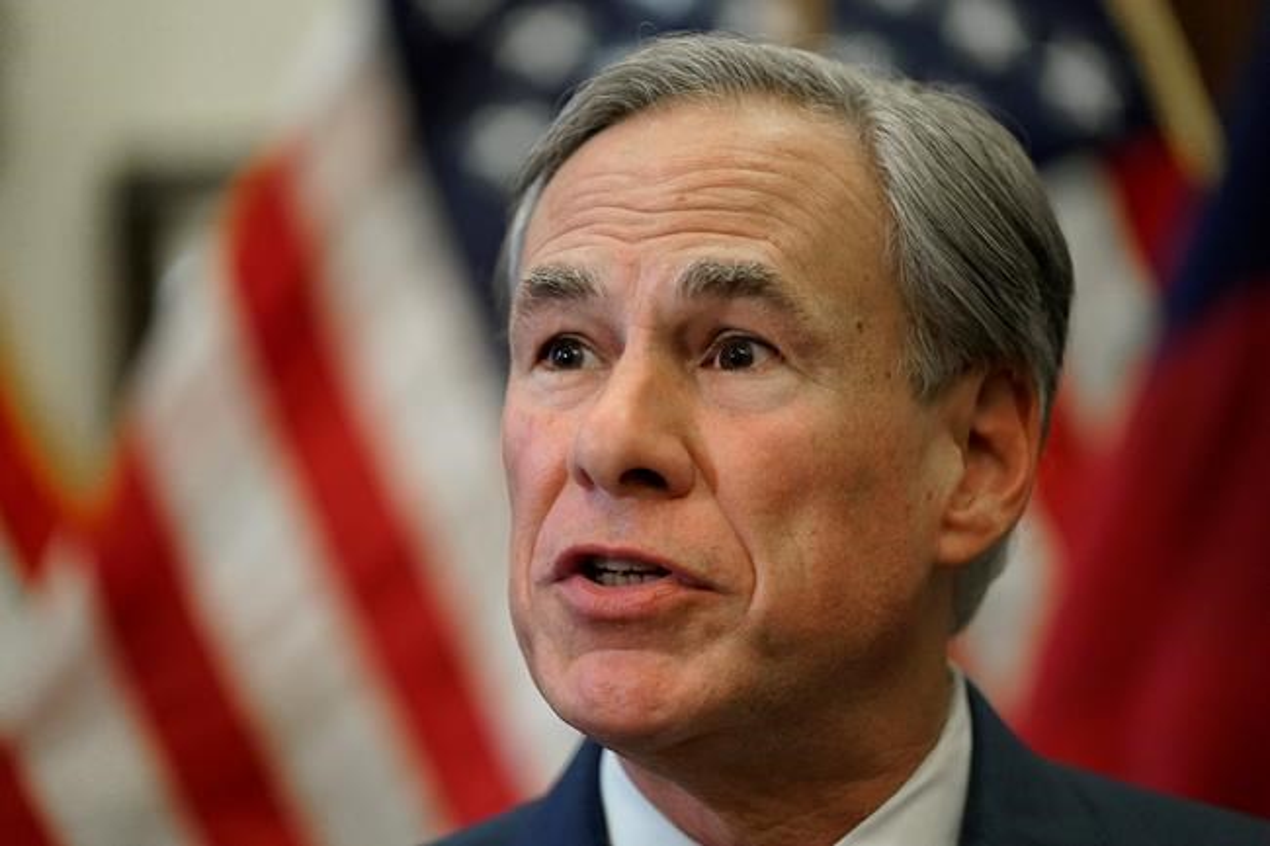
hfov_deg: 13.0
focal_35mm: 158
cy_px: 423
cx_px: 635
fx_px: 5572
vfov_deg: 8.7
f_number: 2.8
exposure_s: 1/250
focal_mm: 158
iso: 6400
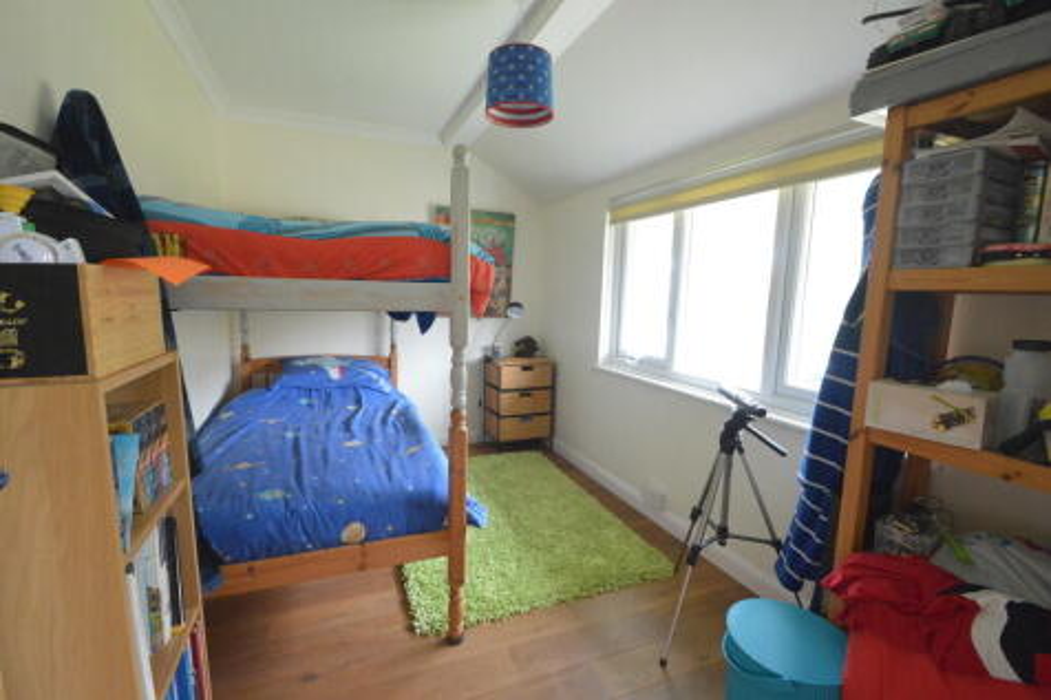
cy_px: 350
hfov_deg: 100.4
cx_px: 526
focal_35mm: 15
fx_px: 438
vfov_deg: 77.3
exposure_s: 1/30
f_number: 8
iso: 3200
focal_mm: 10
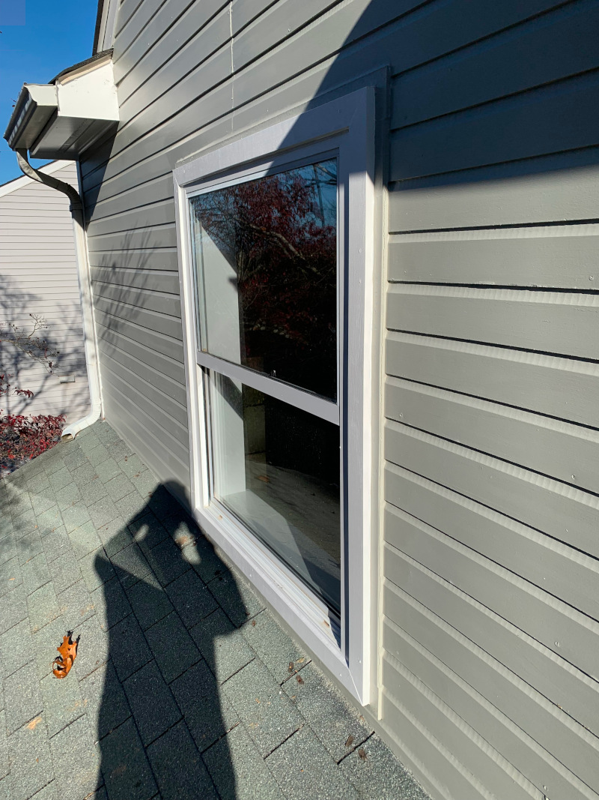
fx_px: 600
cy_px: 400
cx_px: 300
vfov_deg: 67.3
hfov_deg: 53.1
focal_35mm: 26
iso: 25
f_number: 1.8
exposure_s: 1/2681
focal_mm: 4.25
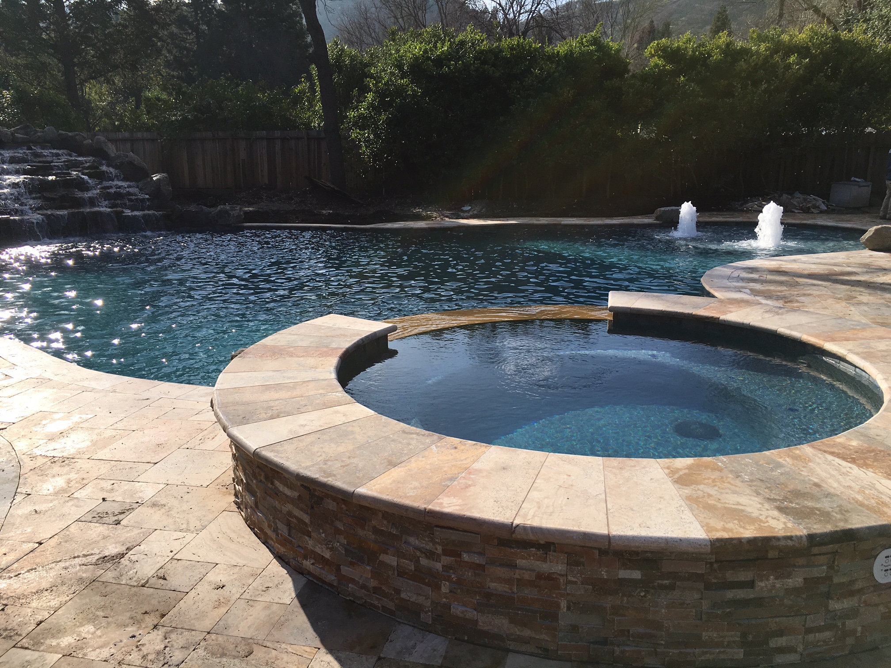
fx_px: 746
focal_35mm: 29
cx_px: 446
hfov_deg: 61.7
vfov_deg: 48.2
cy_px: 334
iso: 25
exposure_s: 1/1972
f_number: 2.2
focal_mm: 4.15
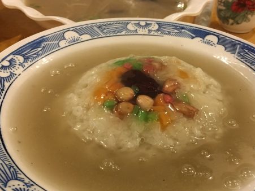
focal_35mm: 45
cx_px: 144
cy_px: 139
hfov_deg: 42.0
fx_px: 331
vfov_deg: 31.7
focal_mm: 4.15
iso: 200
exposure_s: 1/20
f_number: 2.2
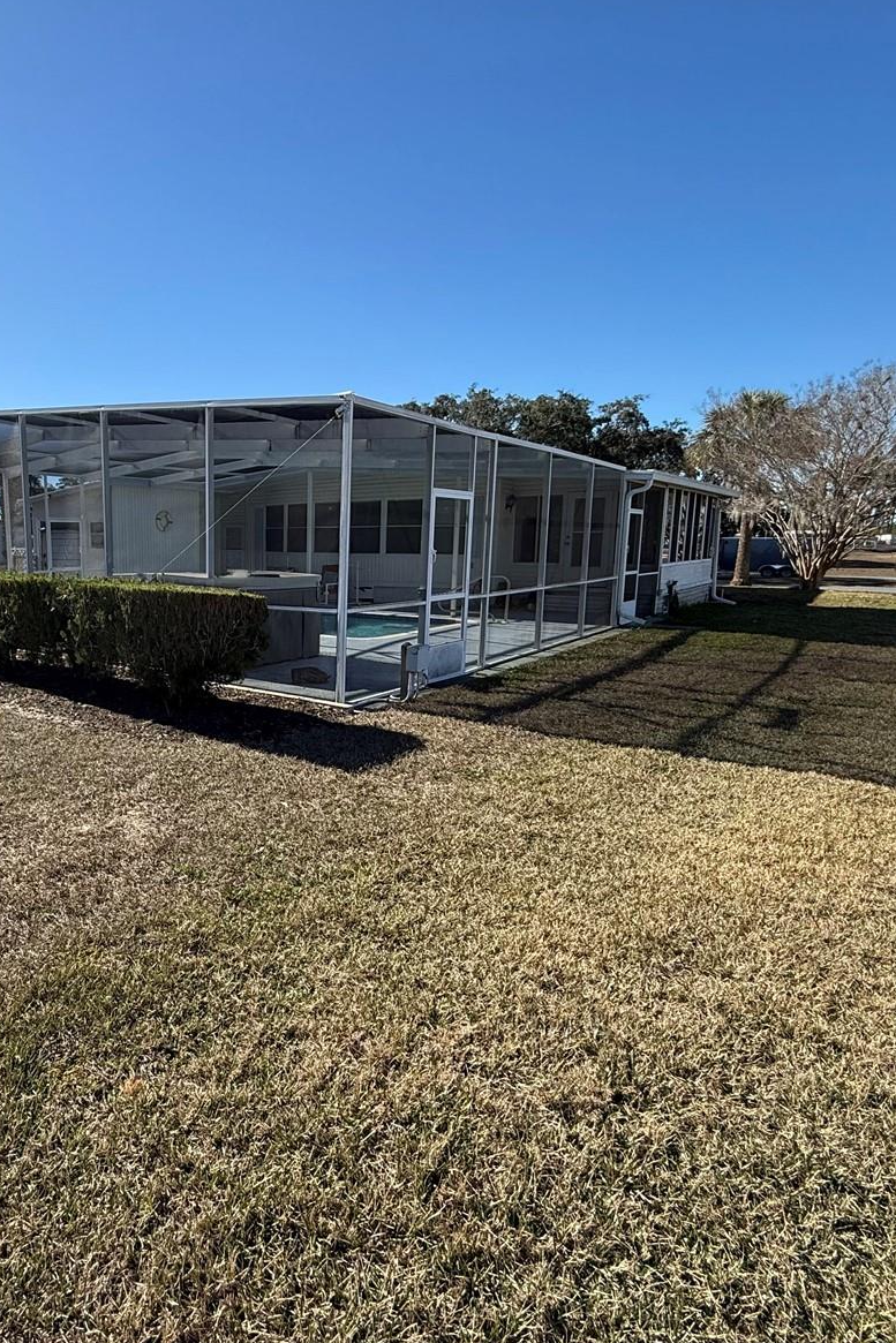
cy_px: 661
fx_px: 746
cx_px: 226
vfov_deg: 84.0
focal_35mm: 20
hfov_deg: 58.8
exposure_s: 1/1125
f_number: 2.2
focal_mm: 2.22
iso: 50
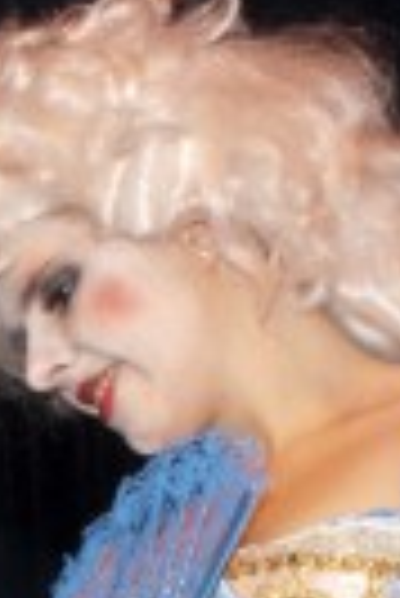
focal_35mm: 263
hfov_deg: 5.0
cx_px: -787
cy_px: 1281
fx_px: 4372
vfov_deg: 7.4
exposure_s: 1/40
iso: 100
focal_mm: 21
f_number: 4.4
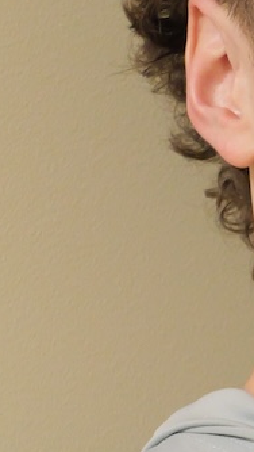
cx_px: 430
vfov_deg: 8.2
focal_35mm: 261
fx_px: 3123
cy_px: 371
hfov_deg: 4.6
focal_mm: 25
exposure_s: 1/125
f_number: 3.2
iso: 2000
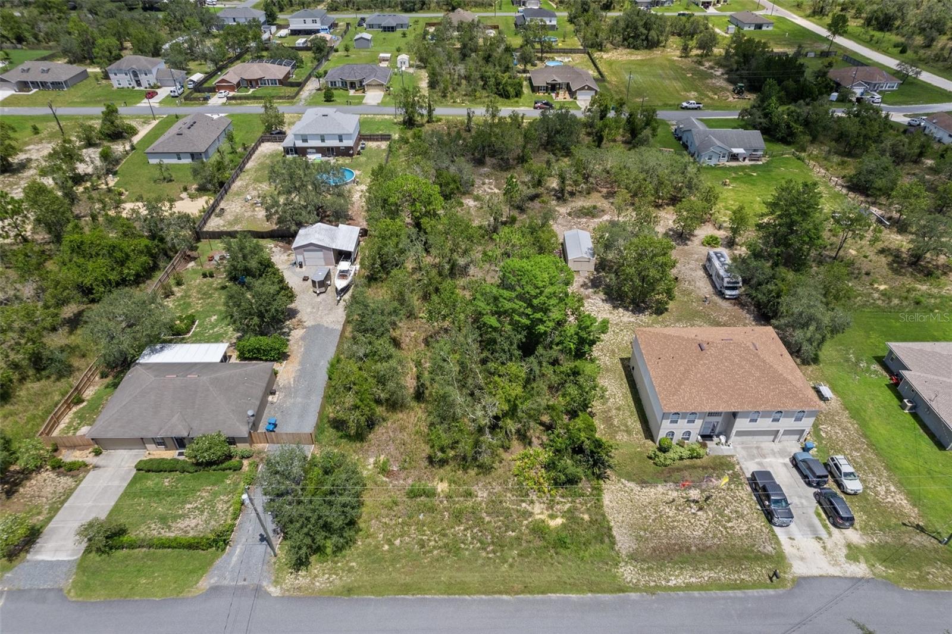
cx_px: 476
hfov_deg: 78.6
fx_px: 581
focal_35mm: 22
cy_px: 317
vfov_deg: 57.2
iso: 100
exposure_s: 1/1600
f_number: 2.8
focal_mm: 8.38
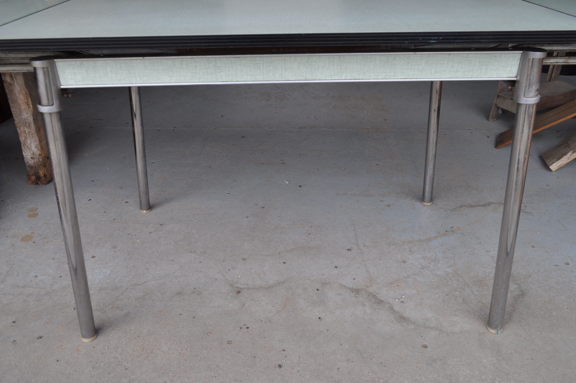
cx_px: 288
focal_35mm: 30
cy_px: 192
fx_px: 479
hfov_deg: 62.0
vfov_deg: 43.5
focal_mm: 20
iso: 200
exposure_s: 1/160
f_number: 6.3
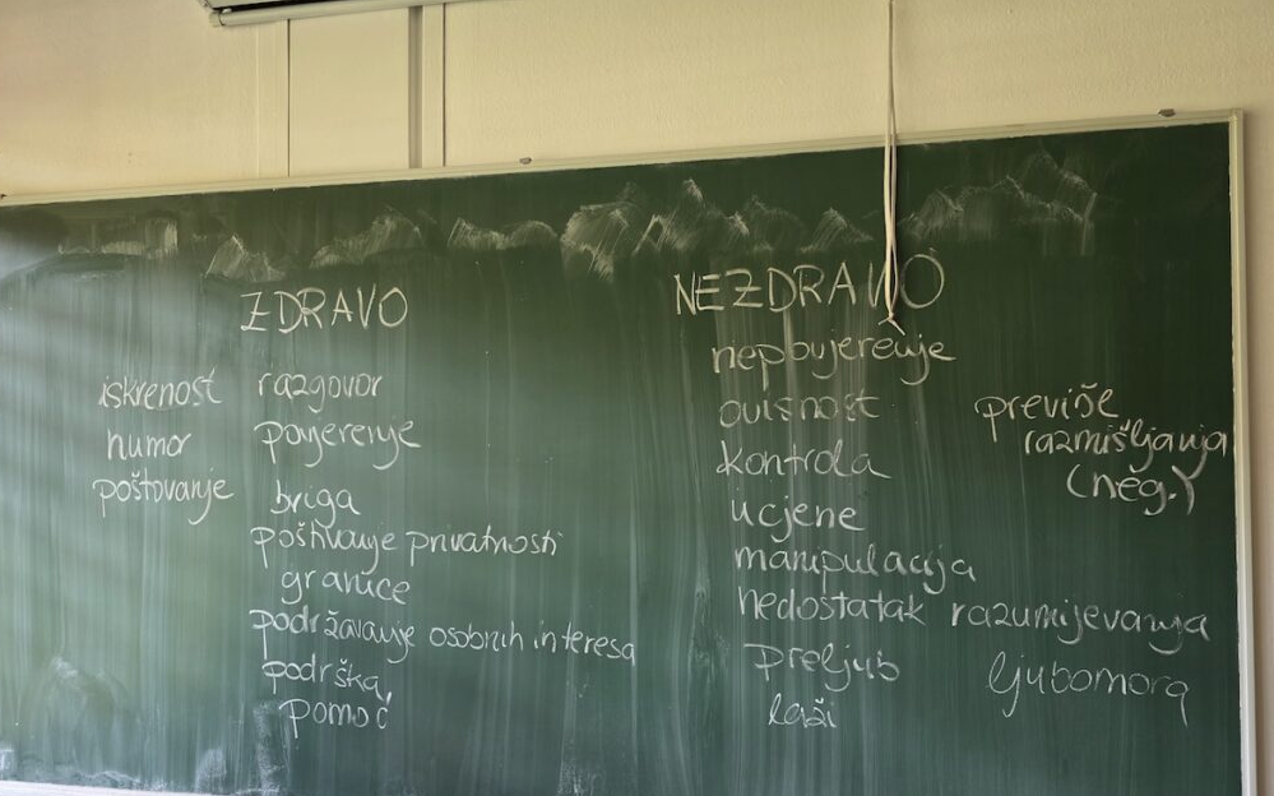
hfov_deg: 72.6
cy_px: 485
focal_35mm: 25
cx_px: 636
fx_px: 868
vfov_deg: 48.9
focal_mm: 6.3
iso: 160
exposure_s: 1/100
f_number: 1.7
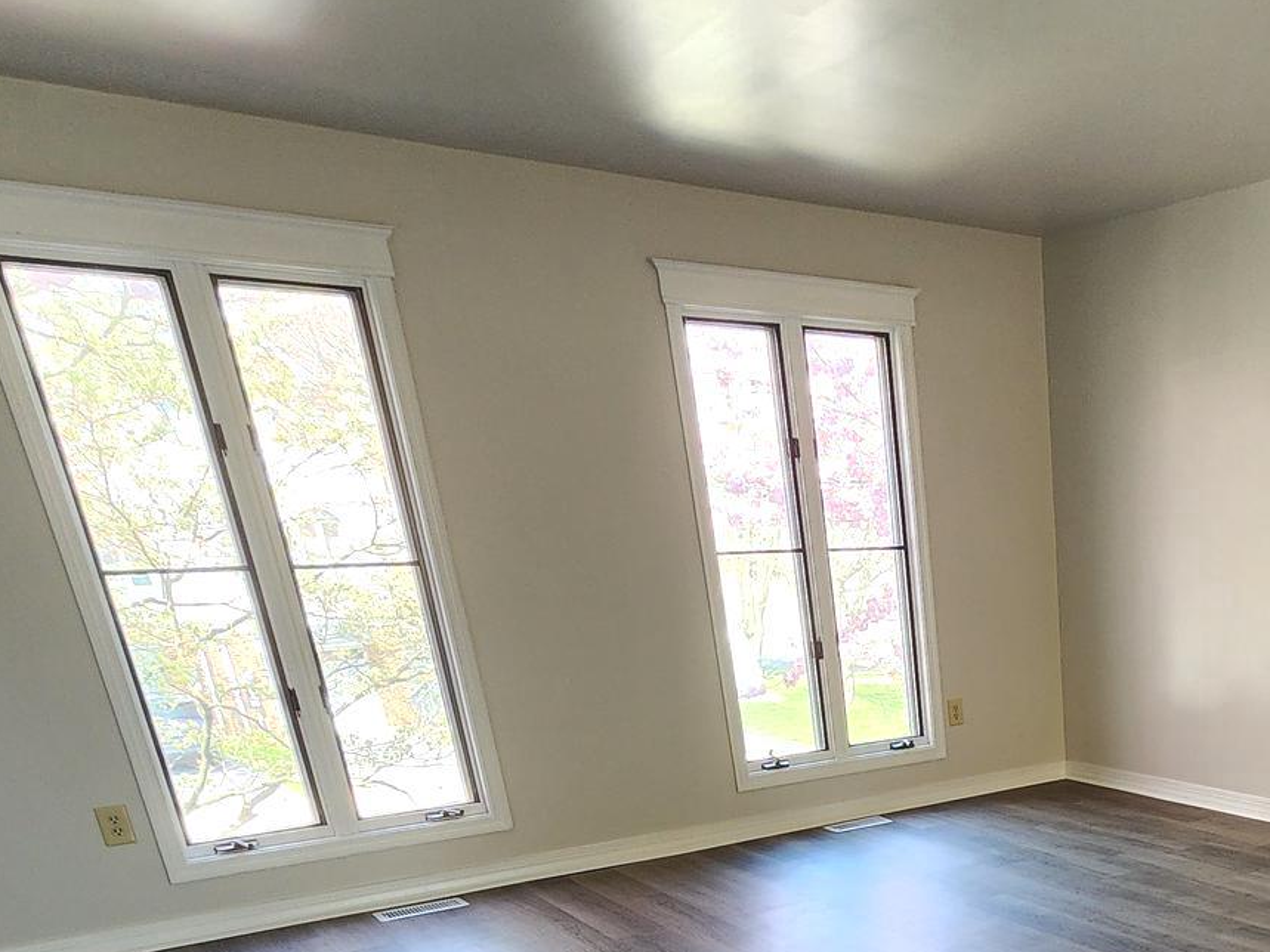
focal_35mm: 31
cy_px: 1033
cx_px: 1152
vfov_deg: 38.2
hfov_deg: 51.3
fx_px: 1137
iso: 160
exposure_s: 1/60
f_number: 2.2
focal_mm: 2.2
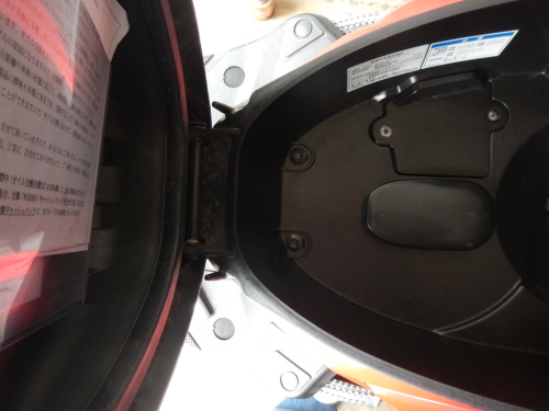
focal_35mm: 28
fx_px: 444
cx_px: 274
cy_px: 206
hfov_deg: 63.4
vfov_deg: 49.7
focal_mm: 5
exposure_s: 1/20
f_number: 3.9
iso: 400
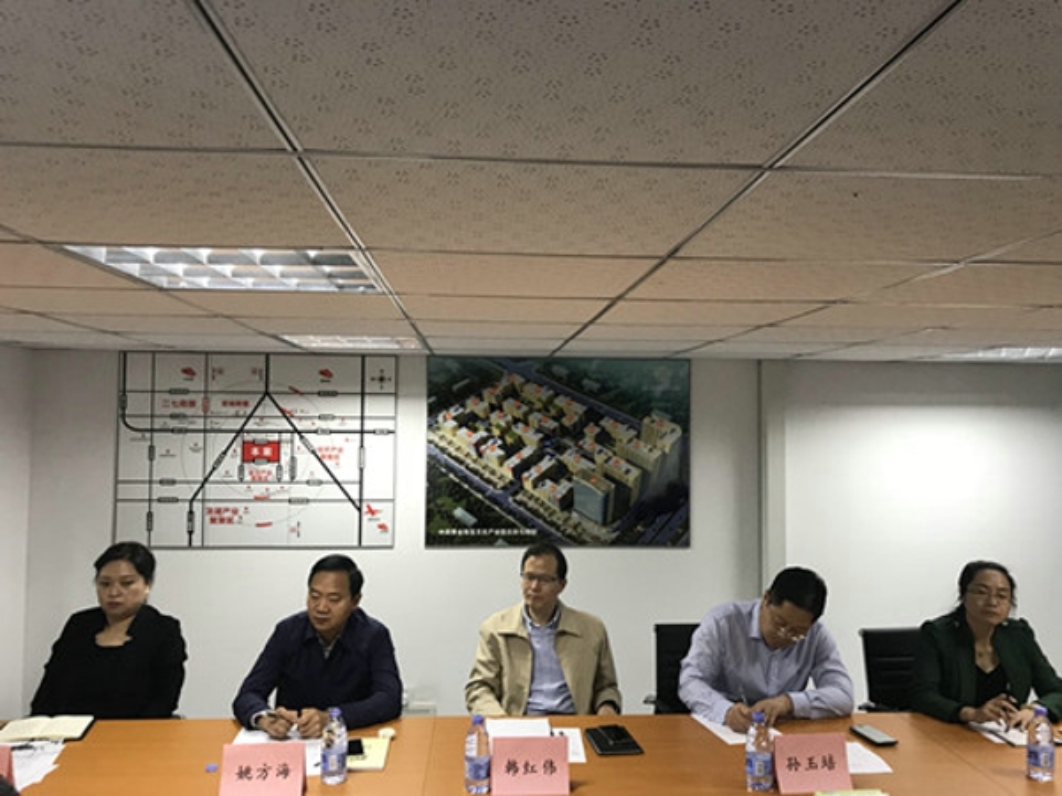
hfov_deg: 63.4
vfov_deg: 49.7
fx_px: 859
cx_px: 531
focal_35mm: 28
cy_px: 398
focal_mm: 3.99
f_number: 1.8
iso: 40
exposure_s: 1/20
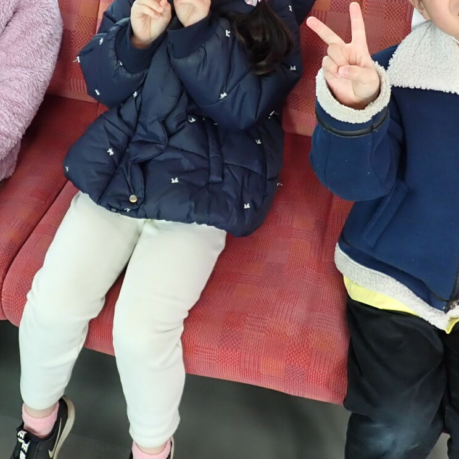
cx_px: 143
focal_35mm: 57
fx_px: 855
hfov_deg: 29.8
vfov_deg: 29.3
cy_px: 88
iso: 160
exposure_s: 1/125
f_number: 2
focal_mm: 4.5
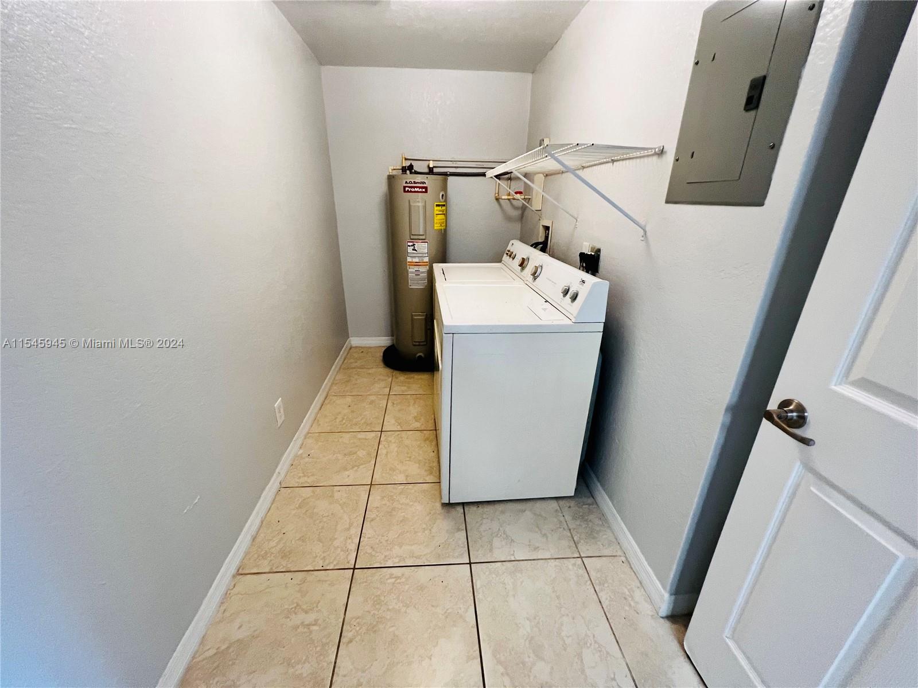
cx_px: 459
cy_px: 344
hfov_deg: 106.2
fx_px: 345
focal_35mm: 13
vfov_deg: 89.9
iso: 200
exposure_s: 1/60
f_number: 1.8
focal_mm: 1.57
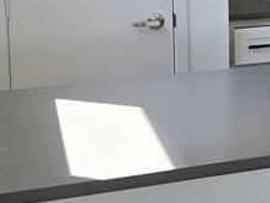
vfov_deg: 13.3
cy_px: -15
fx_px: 850
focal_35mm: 109
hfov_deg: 16.2
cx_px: 428
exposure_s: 1/120
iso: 32
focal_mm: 5.4
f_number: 1.8
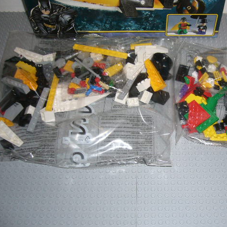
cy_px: 112
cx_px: 150
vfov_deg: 35.4
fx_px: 356
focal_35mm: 48
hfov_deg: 35.0
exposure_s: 1/60
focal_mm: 6.6
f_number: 3
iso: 100
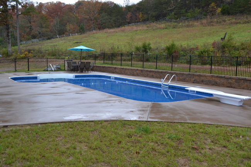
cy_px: 84
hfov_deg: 57.2
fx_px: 230
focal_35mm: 33
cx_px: 126
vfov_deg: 39.9
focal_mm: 22
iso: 320
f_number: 5.6
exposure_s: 1/125
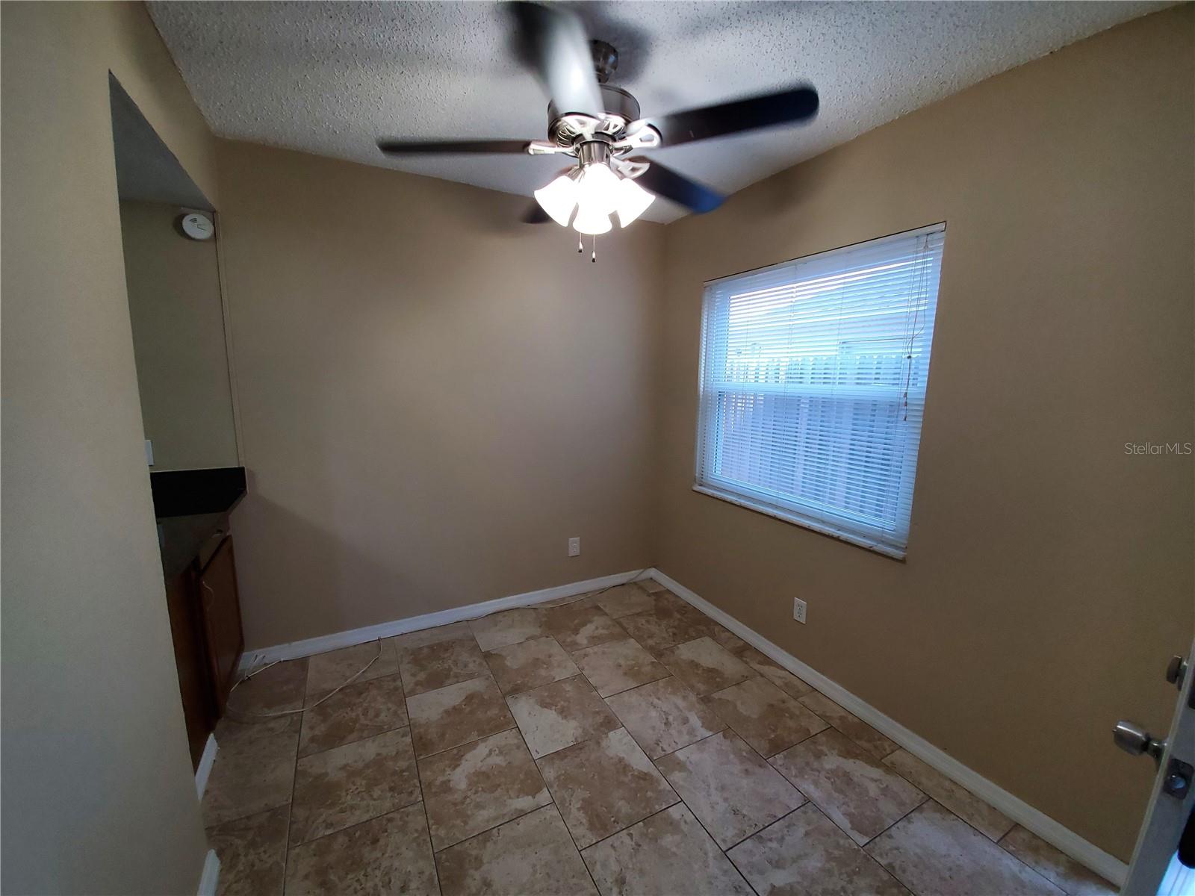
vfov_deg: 89.9
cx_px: 598
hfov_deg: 106.2
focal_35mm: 13
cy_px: 448
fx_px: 449
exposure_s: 1/59
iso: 200
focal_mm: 1.8
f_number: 2.2
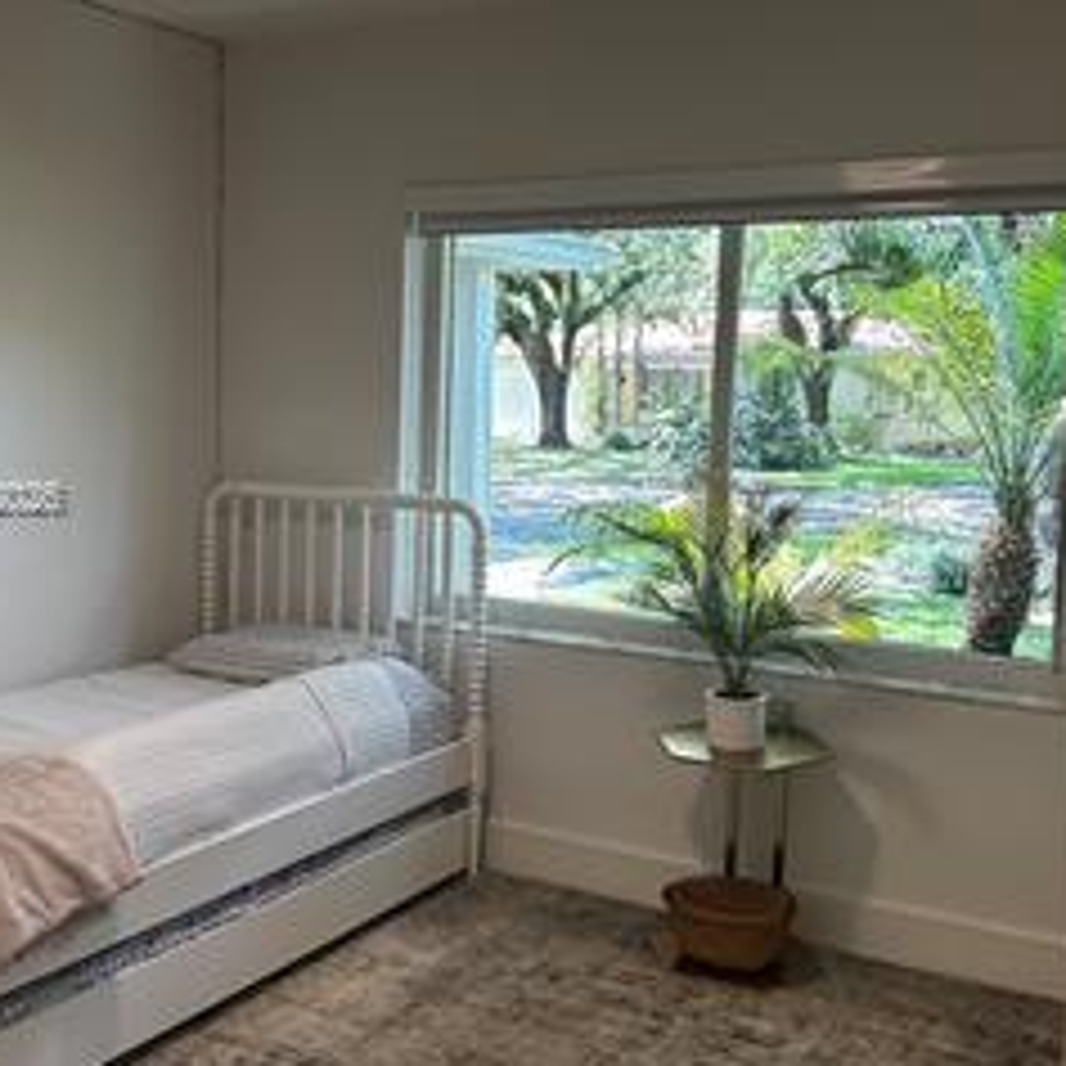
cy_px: 499
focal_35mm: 43
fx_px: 1498
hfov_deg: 39.0
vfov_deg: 39.2
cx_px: 423
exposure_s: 1/120
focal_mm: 6.86
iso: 160
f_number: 1.78
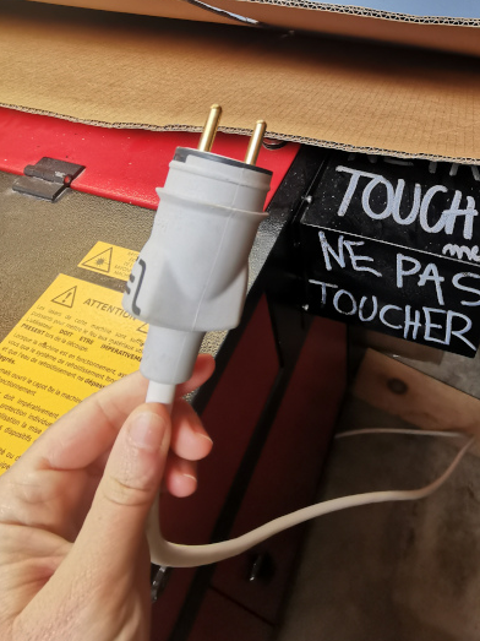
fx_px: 481
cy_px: 159
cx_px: 360
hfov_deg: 50.8
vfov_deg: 63.3
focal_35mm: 26
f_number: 2.2
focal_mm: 2.26
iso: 200
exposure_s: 1/50
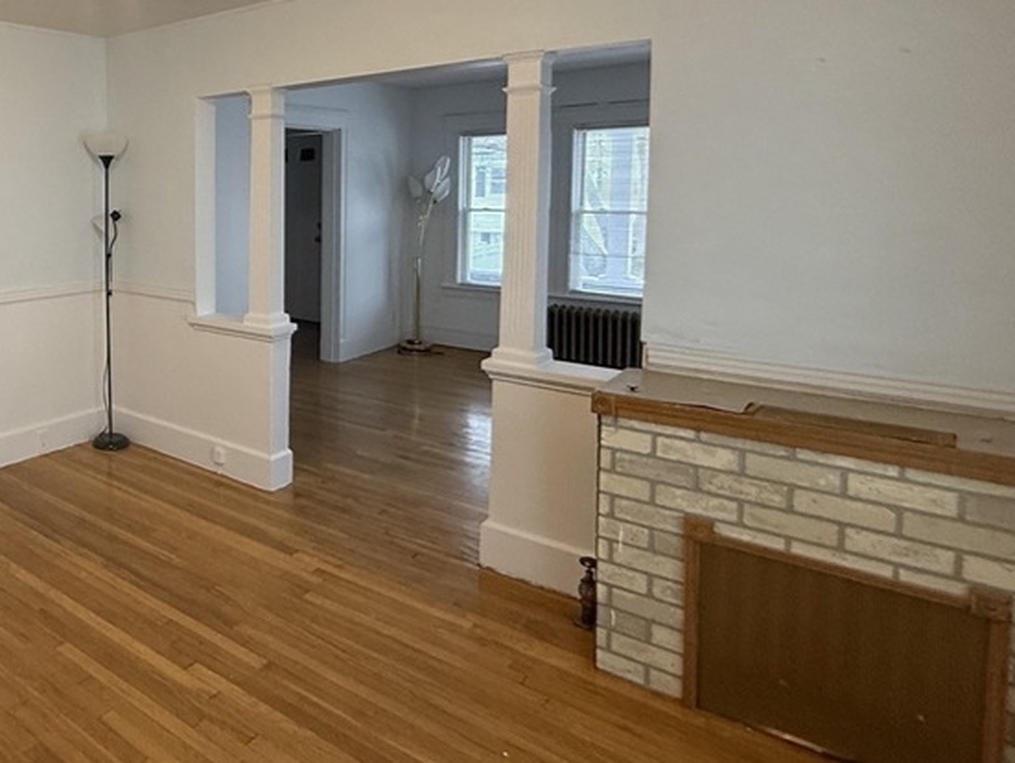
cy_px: 240
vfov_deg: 51.9
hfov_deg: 59.1
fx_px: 763
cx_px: 134
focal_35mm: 26
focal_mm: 2.22
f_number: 2.2
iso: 320
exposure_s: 1/120
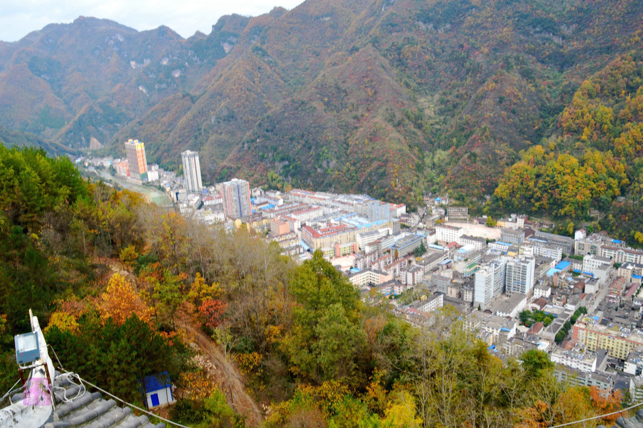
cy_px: 214
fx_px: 482
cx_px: 322
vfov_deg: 47.9
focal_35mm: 27
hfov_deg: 67.4
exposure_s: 1/320
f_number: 10
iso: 400
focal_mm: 18
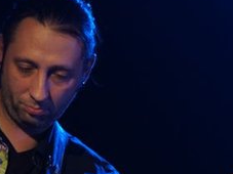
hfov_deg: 3.2
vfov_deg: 2.4
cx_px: 40
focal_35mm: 618
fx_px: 4158
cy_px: 173
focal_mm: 150
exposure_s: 1/30
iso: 1600
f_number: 5.6
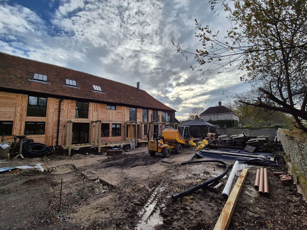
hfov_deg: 106.2
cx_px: 154
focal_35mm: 13
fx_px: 115
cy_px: 115
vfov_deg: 89.9
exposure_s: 1/2376
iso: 50
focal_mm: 2.2
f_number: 2.2
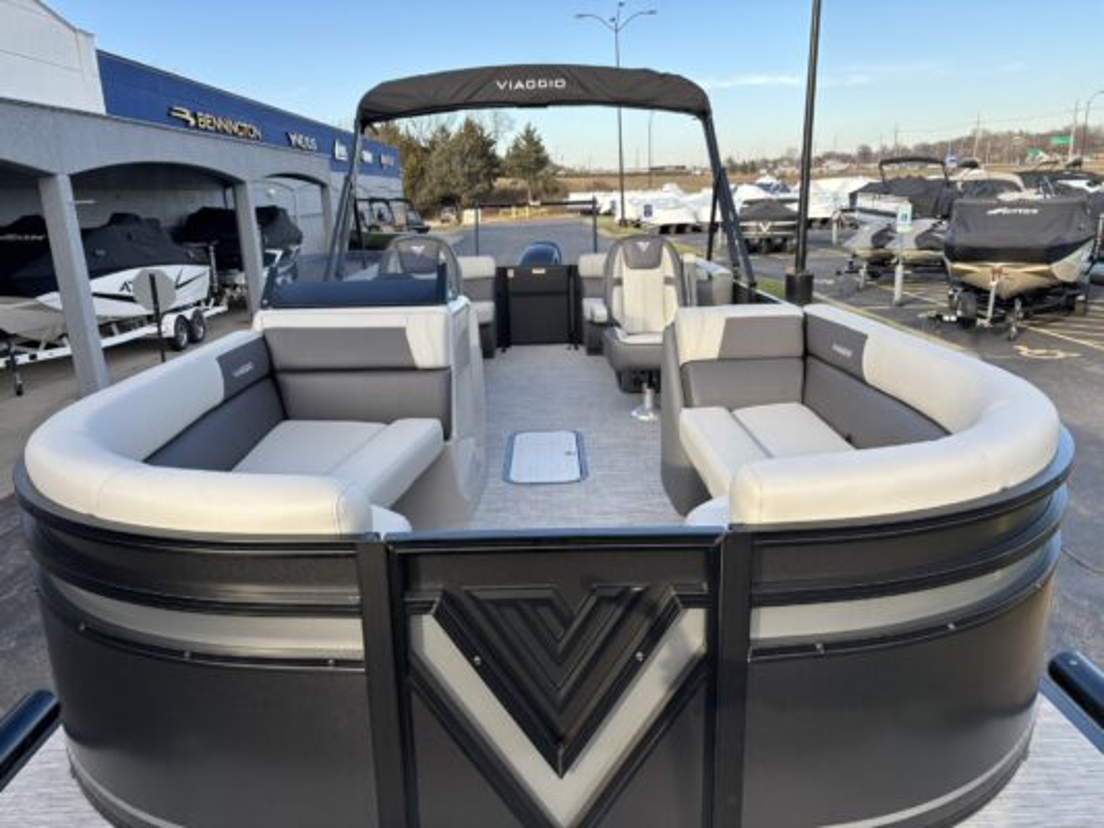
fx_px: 829
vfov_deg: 53.1
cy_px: 414
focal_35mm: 26
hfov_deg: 67.3
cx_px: 552
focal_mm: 5.96
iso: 50
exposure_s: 1/654
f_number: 1.6
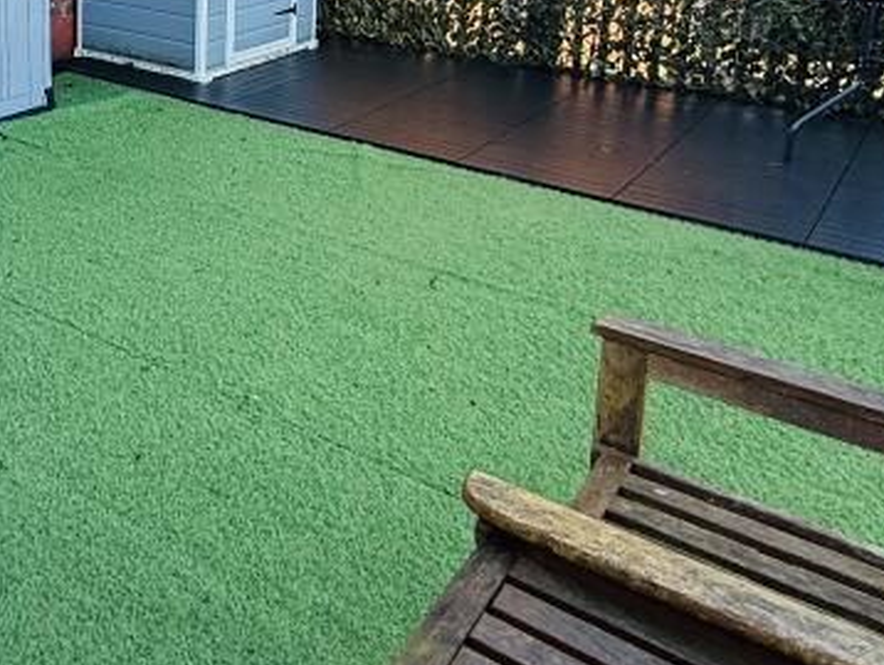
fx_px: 1022
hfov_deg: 43.7
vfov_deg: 33.1
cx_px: 131
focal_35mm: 40
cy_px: 2
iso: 50
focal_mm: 2.22
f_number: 2.2
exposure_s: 1/155
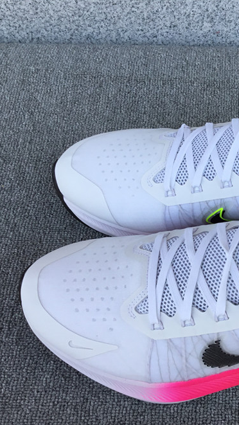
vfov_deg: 44.6
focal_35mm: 46
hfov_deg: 24.5
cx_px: 252
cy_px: 214
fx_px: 518
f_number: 2.4
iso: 25
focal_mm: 3.3
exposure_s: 1/327
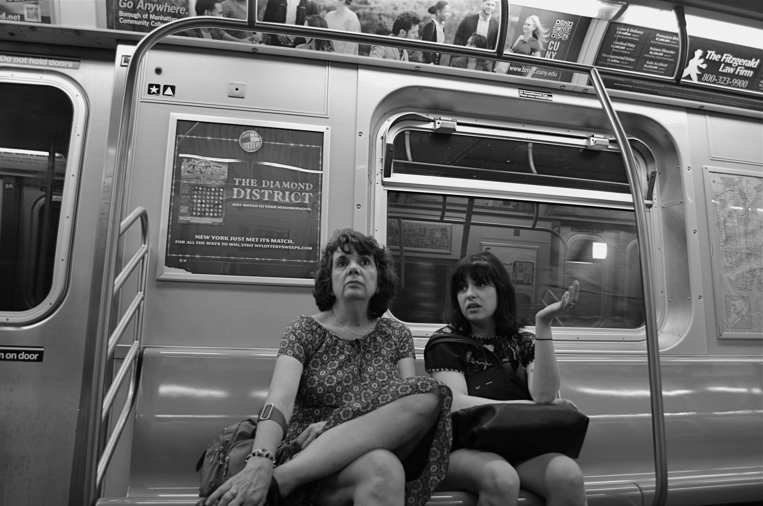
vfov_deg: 47.7
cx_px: 382
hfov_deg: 67.5
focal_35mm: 27
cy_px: 253
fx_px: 571
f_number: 3.5
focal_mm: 18
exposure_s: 1/40
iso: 500
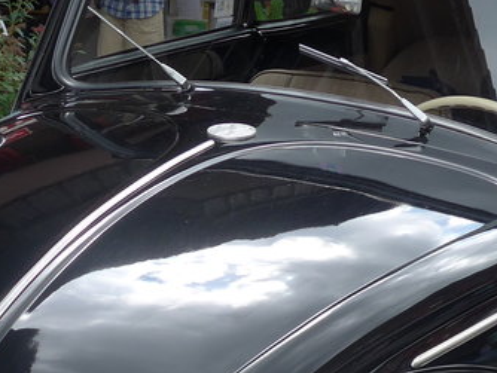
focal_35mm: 140
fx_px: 2011
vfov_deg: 10.5
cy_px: 355
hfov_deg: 14.1
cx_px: 283
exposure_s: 1/320
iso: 80
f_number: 2.8
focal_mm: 8
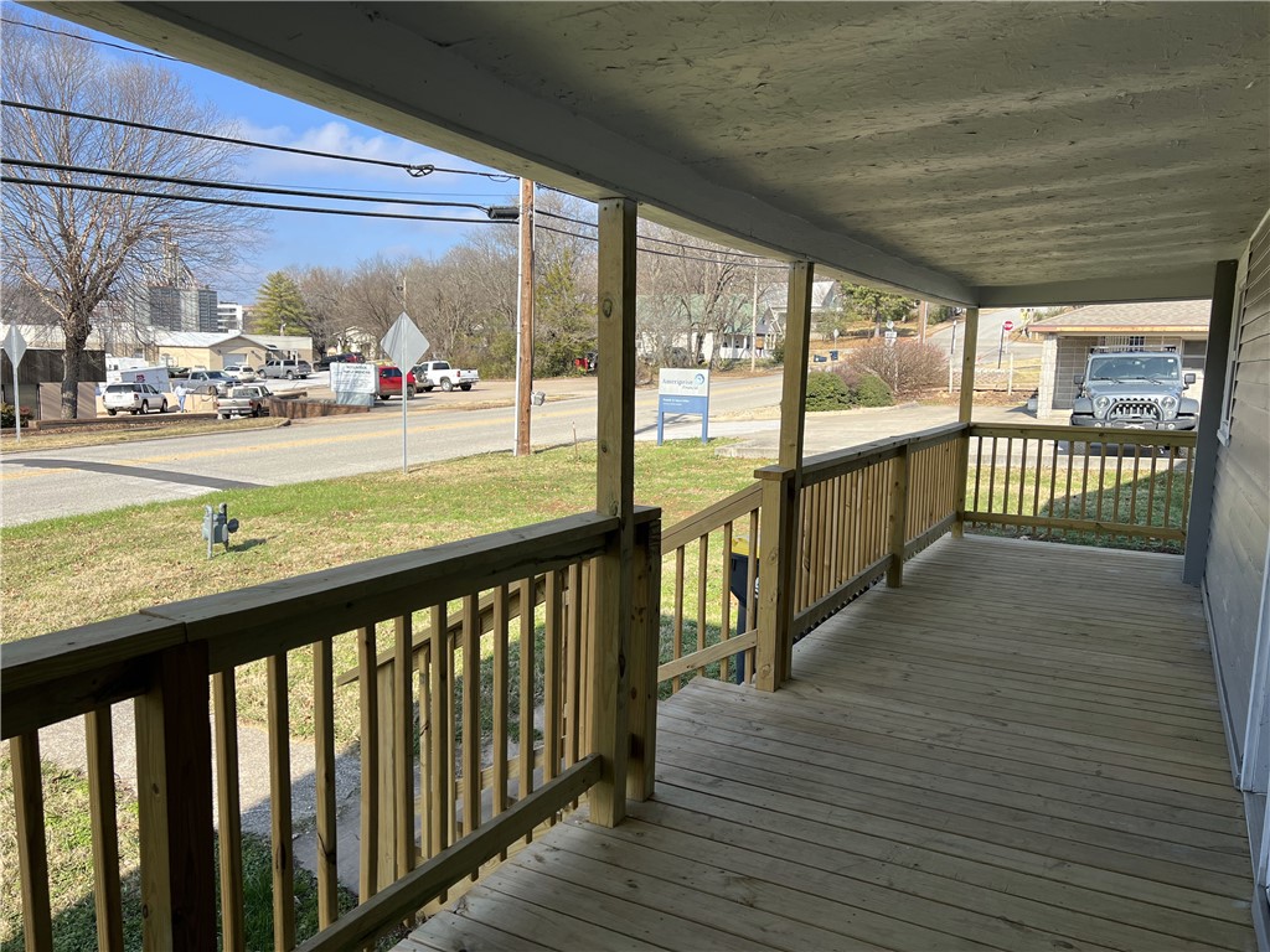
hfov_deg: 67.3
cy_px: 476
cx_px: 635
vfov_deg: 53.1
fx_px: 954
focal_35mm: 26
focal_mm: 5.7
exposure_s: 1/2457
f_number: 1.5
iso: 50
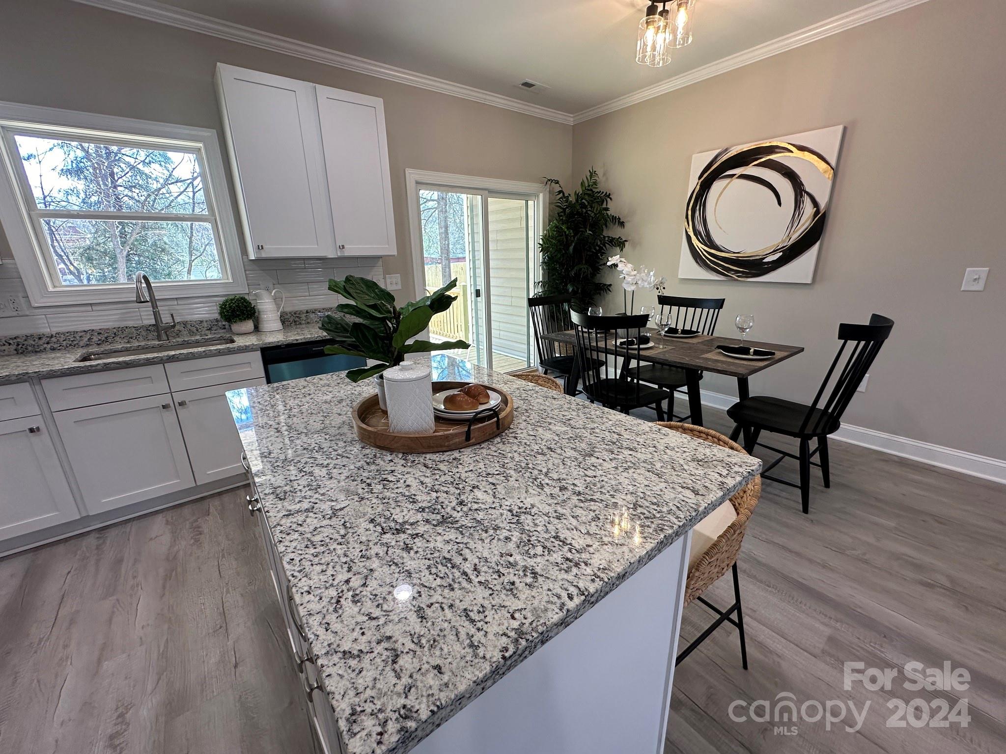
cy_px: 377
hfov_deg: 102.1
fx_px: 407
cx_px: 503
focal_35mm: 14
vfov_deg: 85.7
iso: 160
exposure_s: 1/120
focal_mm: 2.22
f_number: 2.2
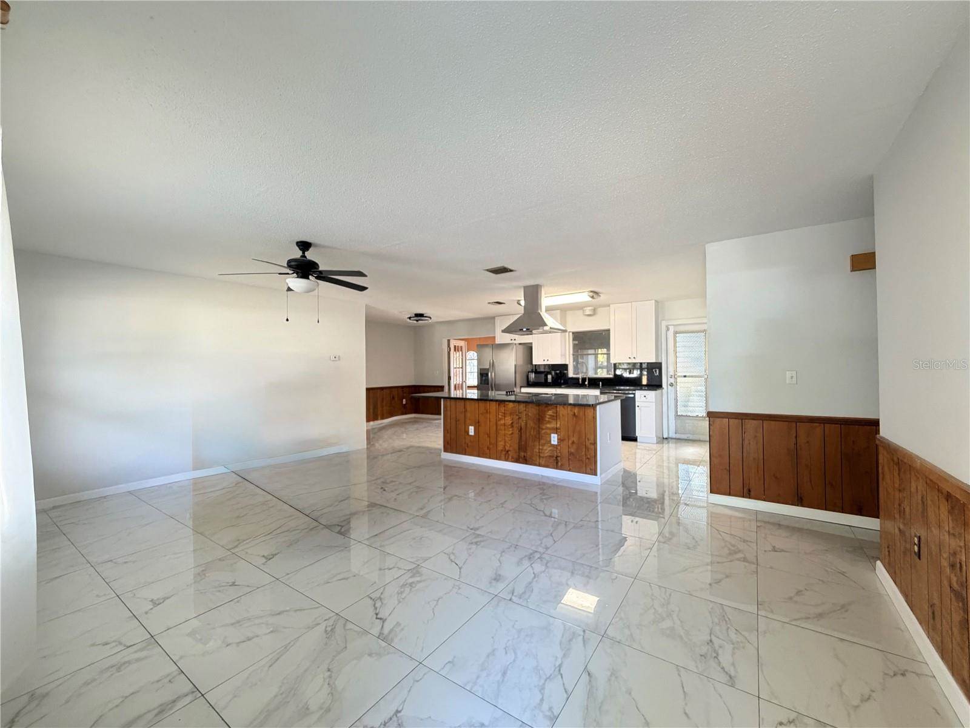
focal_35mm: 14
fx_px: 392
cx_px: 485
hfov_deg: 102.1
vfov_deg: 85.7
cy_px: 364
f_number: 2.2
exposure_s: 1/60
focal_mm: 2.22
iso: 250
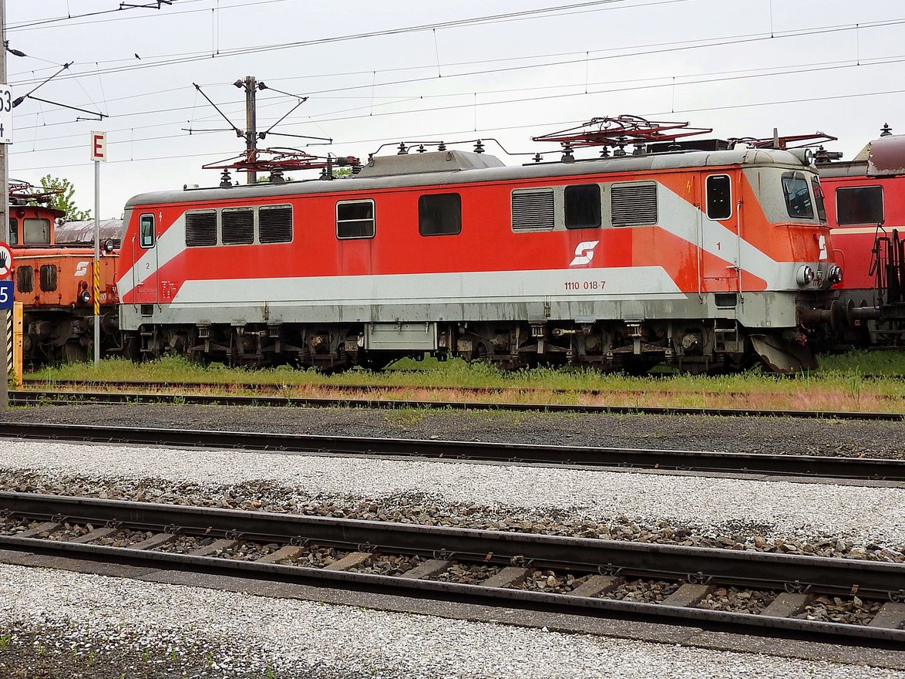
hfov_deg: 41.2
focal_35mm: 46
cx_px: 451
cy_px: 343
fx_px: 1202
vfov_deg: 31.5
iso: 100
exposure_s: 1/160
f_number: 4
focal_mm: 8.1
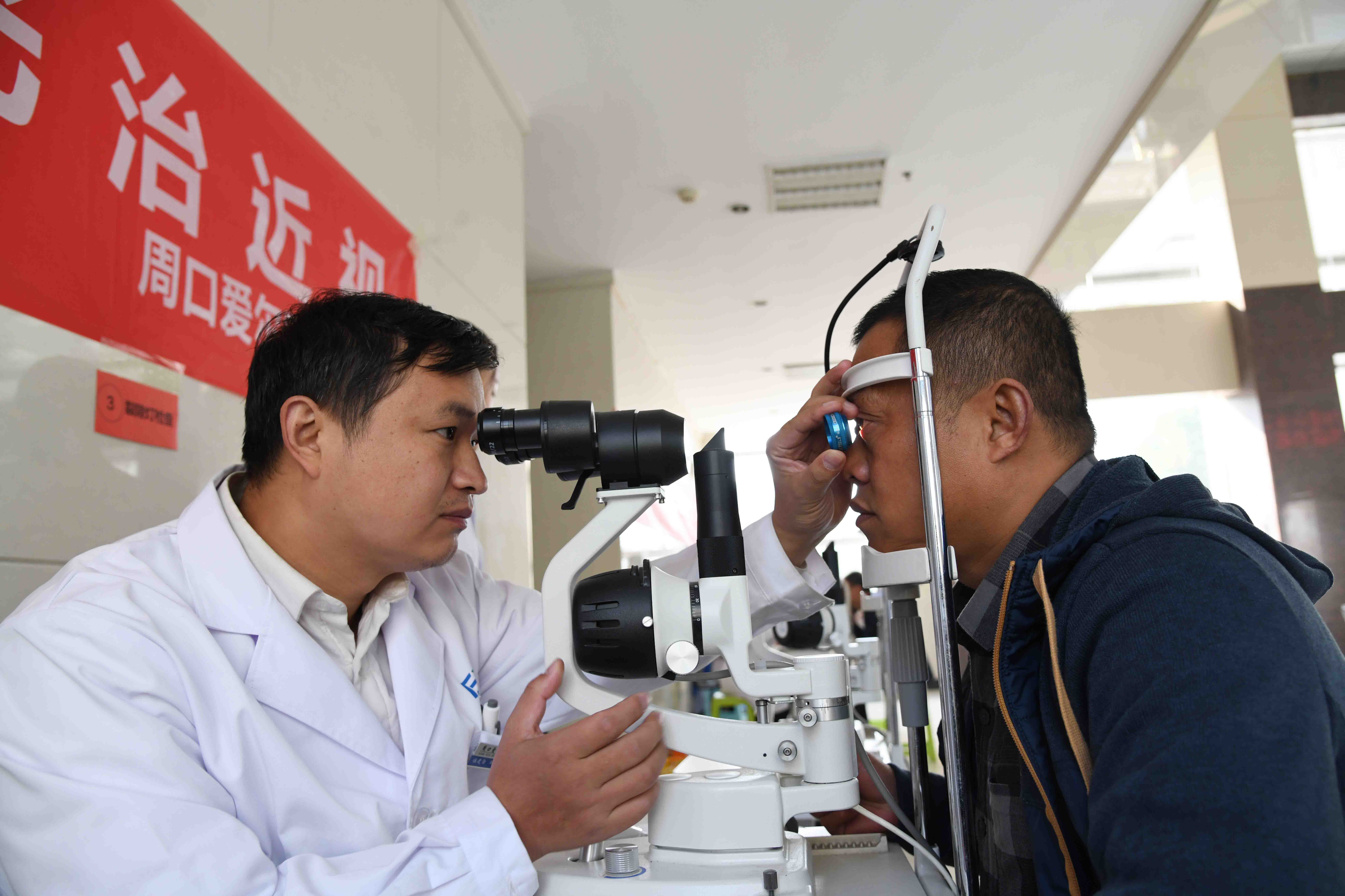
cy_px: 448
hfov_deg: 73.7
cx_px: 672
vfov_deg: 53.1
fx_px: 897
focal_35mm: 24
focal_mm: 24
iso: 800
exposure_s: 1/125
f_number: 5.6
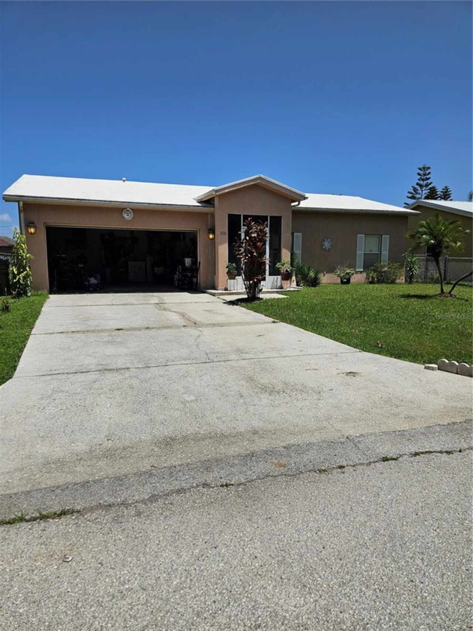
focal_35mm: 23
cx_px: 236
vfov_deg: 73.9
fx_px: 419
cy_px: 316
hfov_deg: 58.9
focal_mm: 5.4
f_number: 1.8
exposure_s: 1/4032
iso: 25
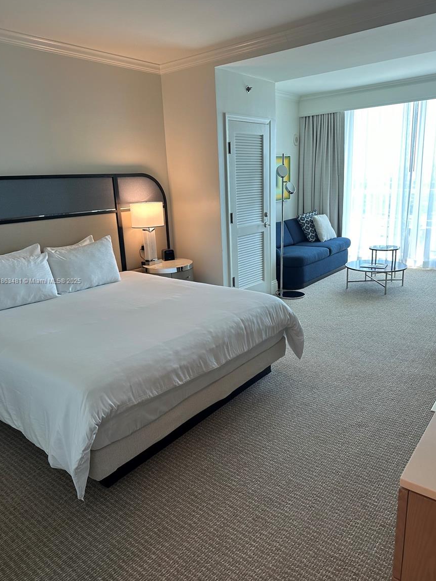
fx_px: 420
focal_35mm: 25
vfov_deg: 69.4
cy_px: 281
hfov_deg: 54.9
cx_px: 215
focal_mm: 6.86
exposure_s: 1/120
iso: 125
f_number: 1.78
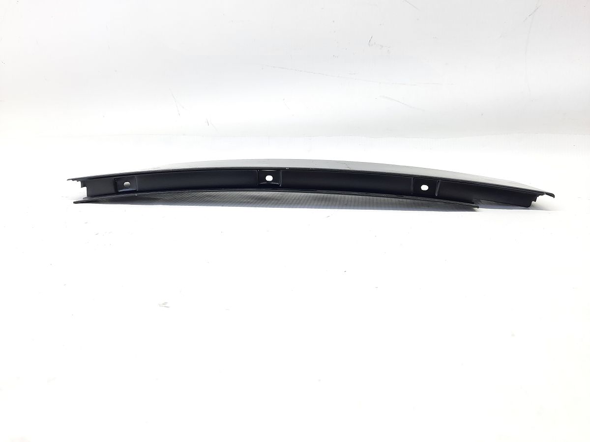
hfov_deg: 69.4
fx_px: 426
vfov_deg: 54.9
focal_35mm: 25
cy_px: 221
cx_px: 295
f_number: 2
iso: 100
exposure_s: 1/50
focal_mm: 4.6
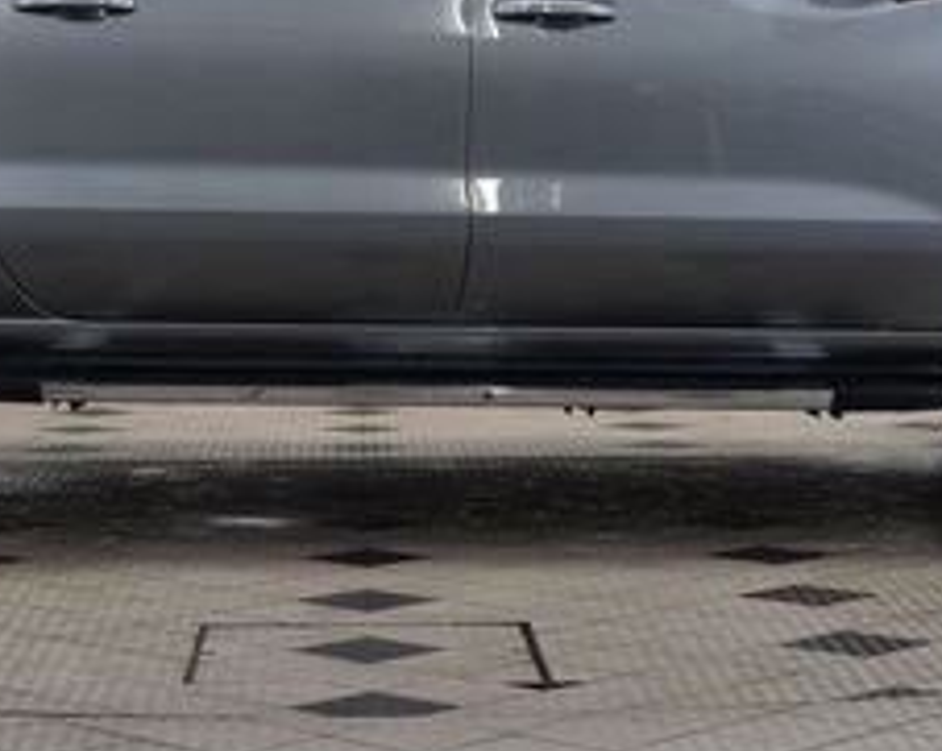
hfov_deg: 16.7
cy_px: 168
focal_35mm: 115
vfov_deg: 13.3
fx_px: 3211
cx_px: 332
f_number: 6.3
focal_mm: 29
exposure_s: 1/20
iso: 400
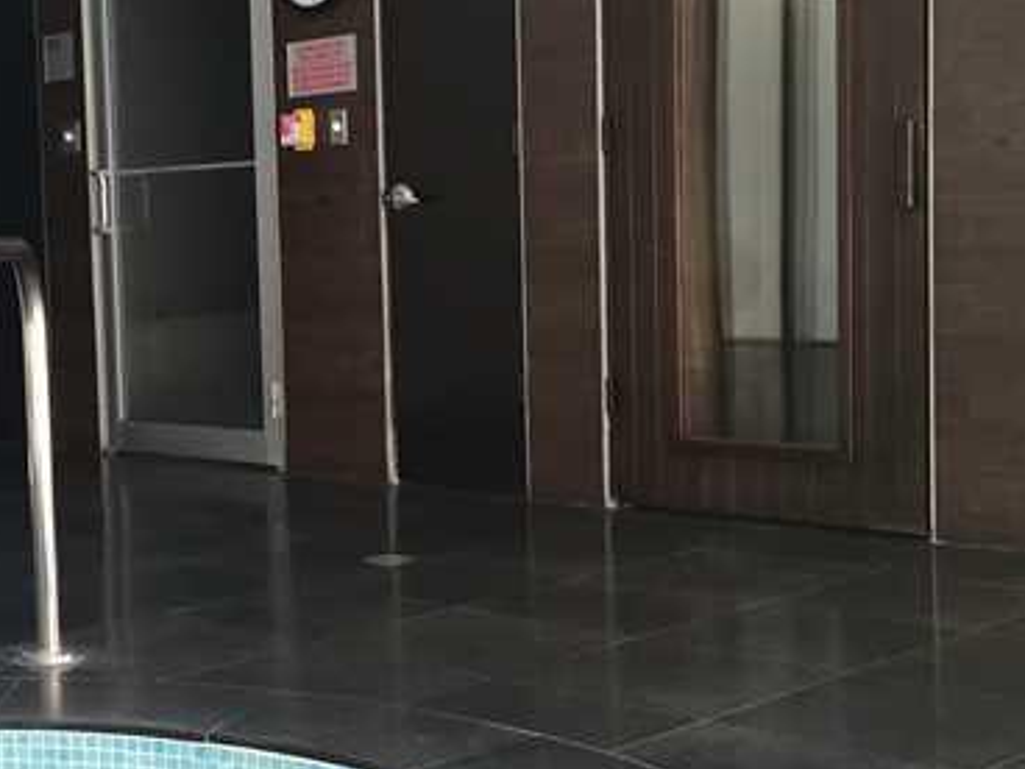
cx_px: 111
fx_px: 1865
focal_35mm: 63
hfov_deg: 29.5
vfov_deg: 23.3
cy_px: 384
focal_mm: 4.15
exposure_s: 1/30
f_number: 2.2
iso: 50
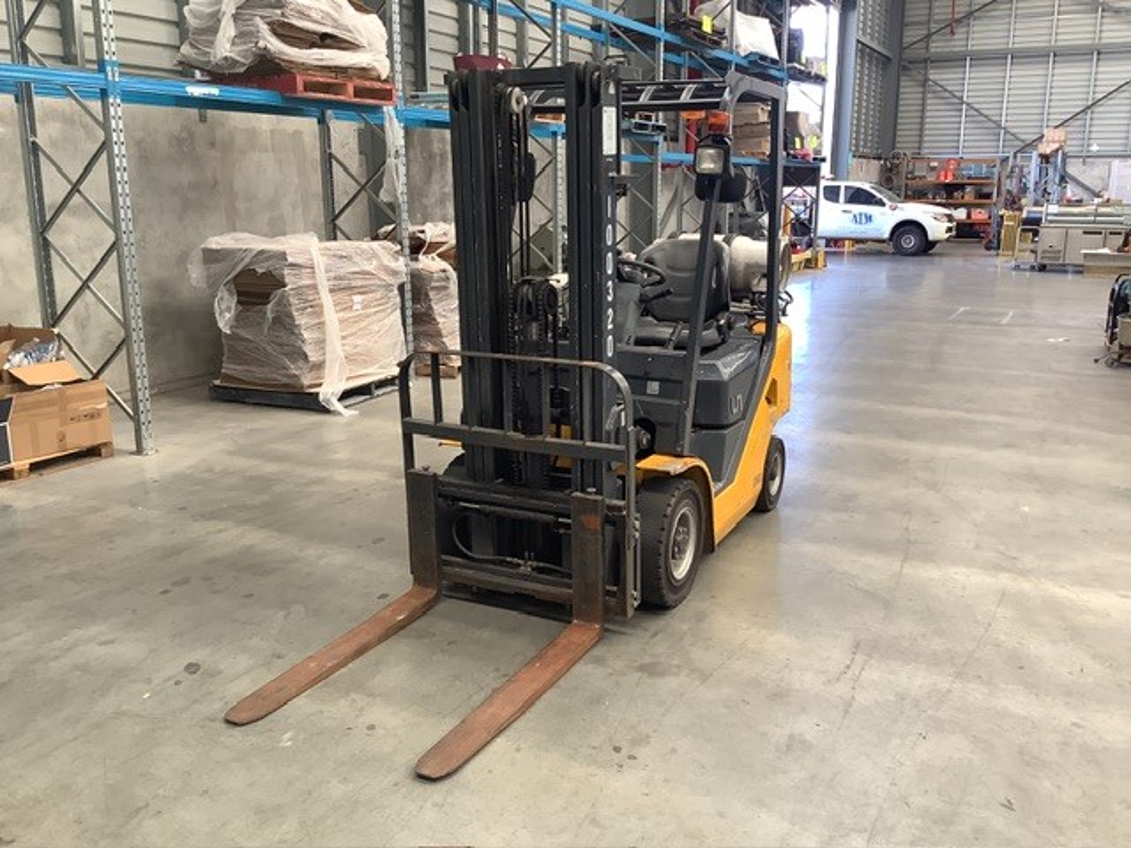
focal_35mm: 31
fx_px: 1013
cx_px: 566
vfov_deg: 45.4
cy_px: 424
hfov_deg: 58.4
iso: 100
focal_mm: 3.3
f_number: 2.4
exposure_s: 1/50
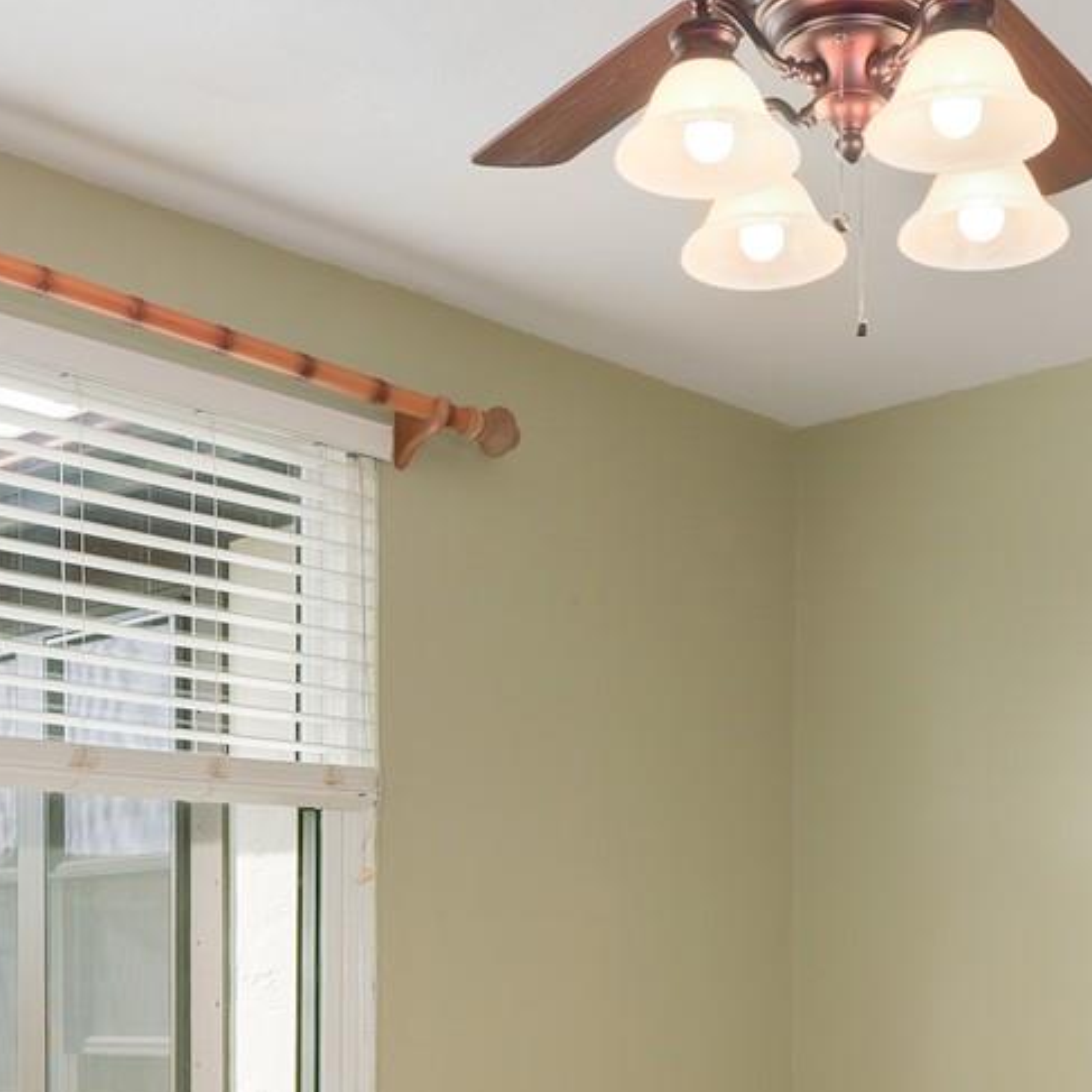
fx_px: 1856
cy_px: 1000
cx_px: 789
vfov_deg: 31.2
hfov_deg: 32.3
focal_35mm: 52
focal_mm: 7
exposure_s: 1/50
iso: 800
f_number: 2.8
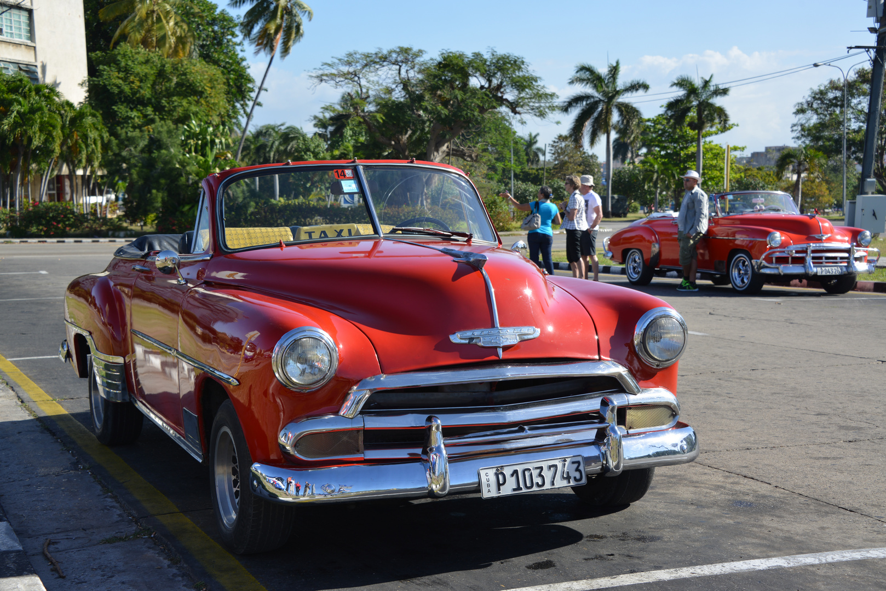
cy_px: 296
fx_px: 1428
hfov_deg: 34.5
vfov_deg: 23.4
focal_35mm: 58
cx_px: 443
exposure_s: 1/200
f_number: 7.1
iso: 125
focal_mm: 58
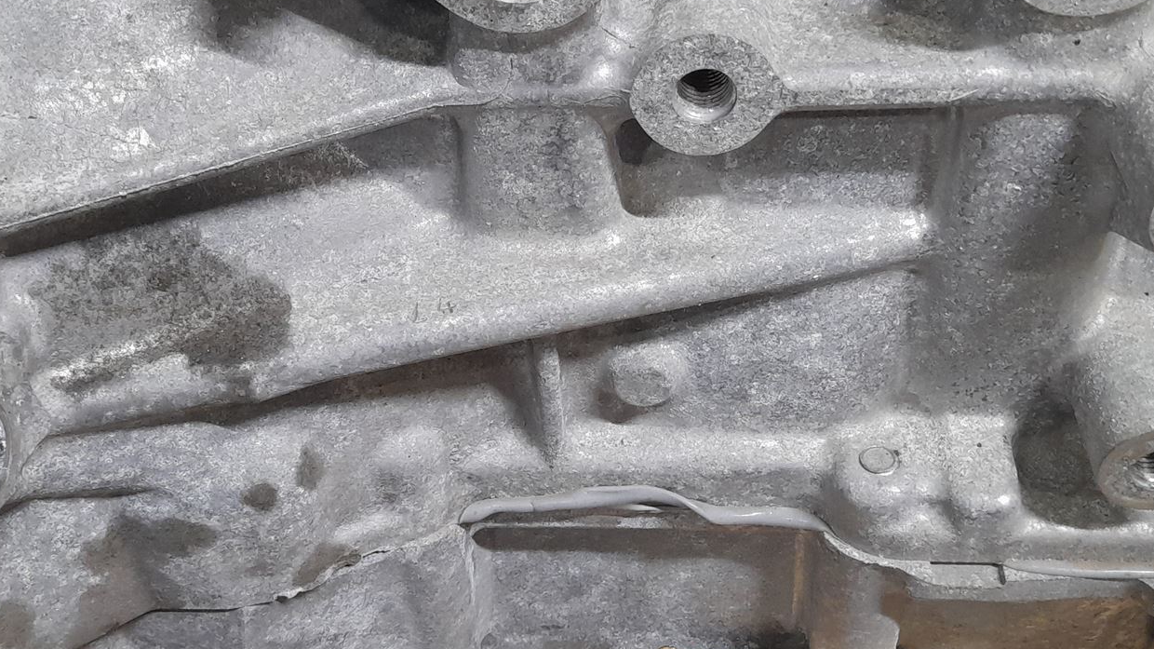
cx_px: 513
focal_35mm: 45
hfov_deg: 45.4
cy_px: 344
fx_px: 1377
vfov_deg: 26.5
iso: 320
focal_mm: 4.6
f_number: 2
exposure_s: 1/50
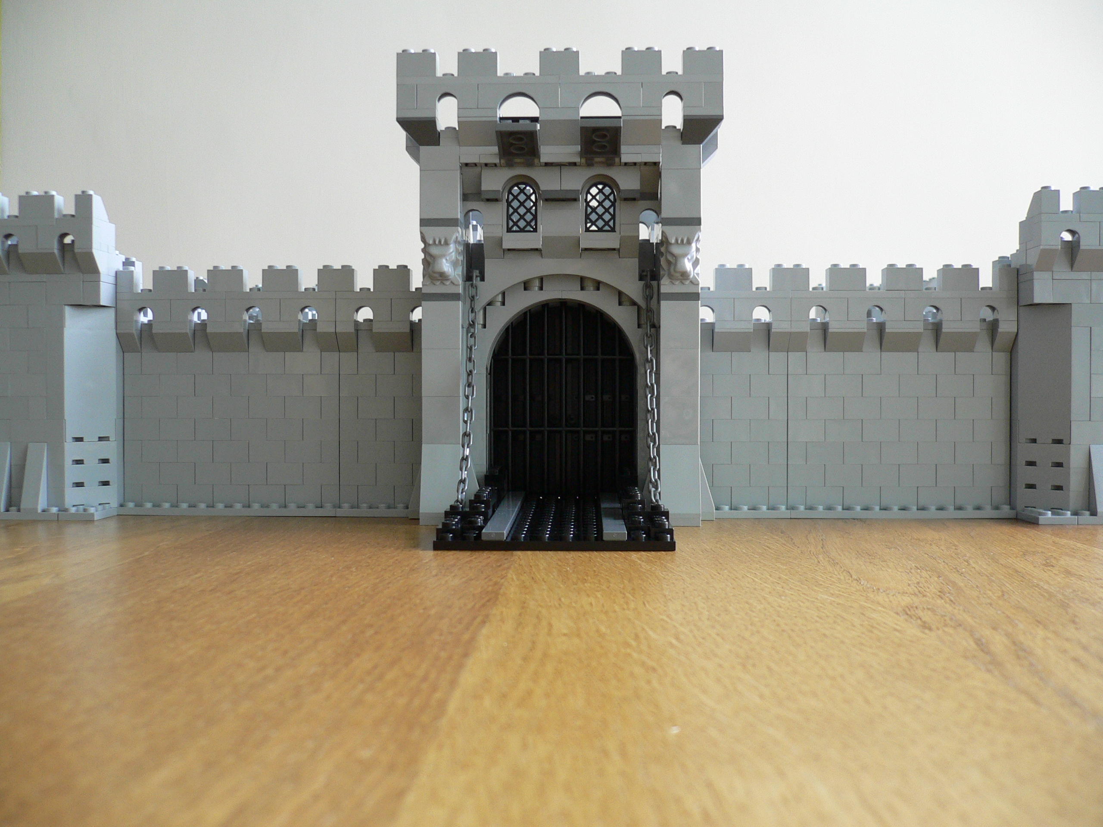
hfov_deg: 52.6
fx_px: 1115
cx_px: 552
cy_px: 414
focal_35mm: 35
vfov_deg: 40.7
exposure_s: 1/15
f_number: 2.8
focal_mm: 5.8
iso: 100
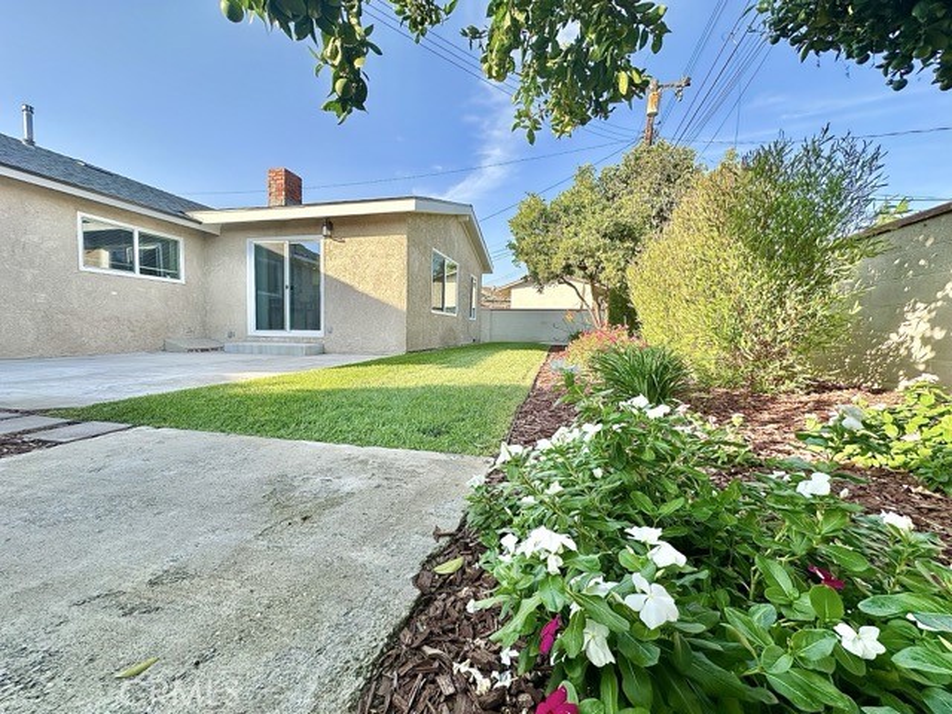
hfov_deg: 102.1
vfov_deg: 85.7
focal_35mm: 14
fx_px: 385
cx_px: 476
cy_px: 357
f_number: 2.2
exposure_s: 1/432
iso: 40
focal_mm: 2.22
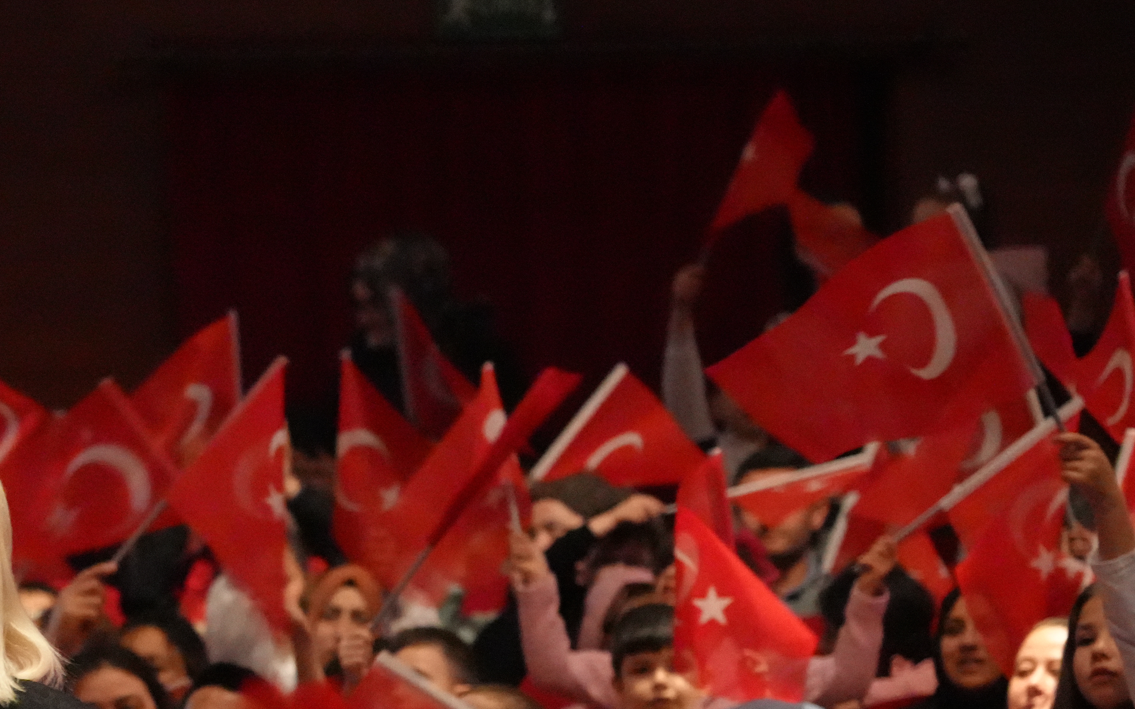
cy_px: 781
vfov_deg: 5.0
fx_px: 8167
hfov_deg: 7.9
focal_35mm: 264
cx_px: -211
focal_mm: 105
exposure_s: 1/80
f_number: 4
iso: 12800
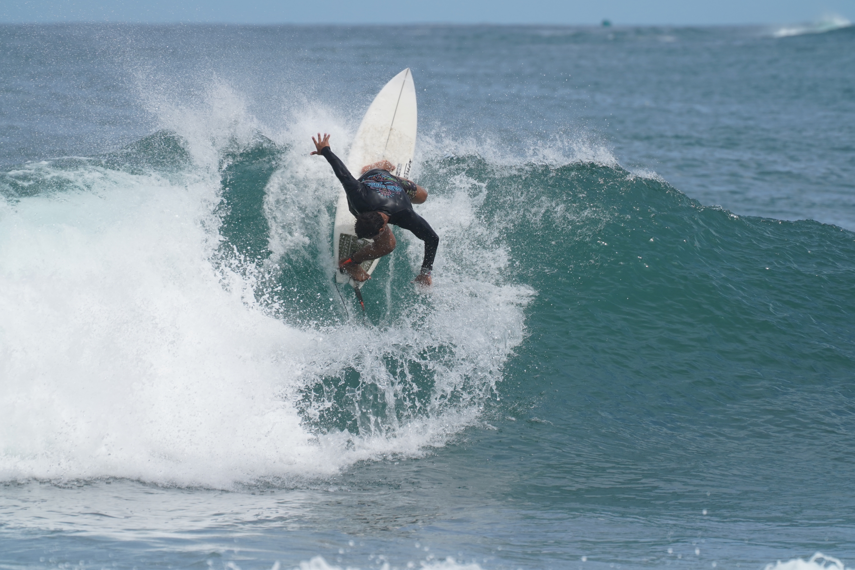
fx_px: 13109
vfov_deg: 2.5
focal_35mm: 552
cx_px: 428
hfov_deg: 3.7
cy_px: 285
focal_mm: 552
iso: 640
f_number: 11
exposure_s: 1/1000
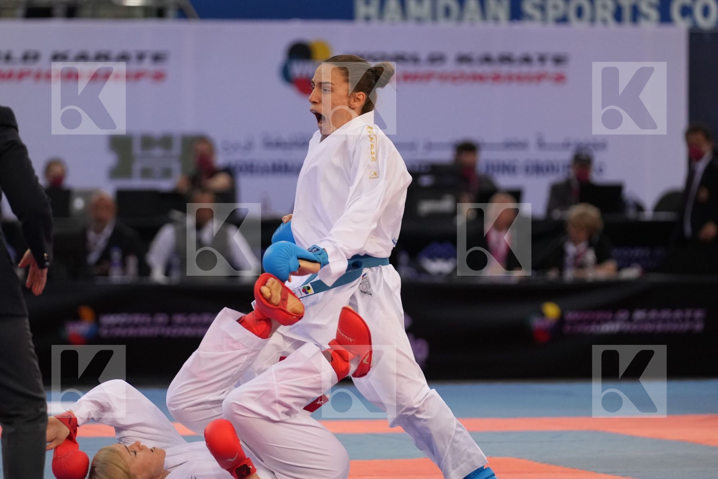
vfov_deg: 5.1
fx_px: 5405
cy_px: 240
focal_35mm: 271
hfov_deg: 7.6
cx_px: 359
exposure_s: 1/1000
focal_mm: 181
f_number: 2.8
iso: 1600
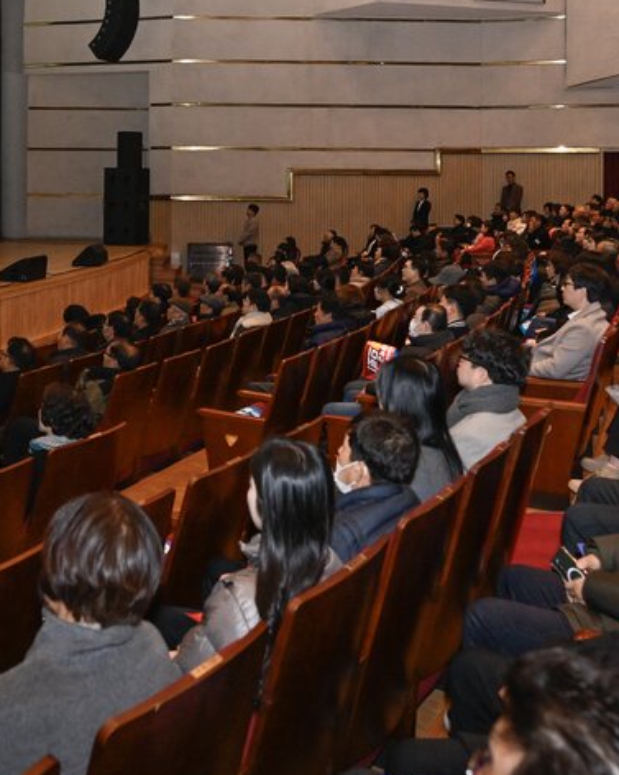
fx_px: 894
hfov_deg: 37.9
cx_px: 220
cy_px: 170
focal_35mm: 39
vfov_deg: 44.9
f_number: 2.8
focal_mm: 14
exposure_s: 1/200
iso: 1250
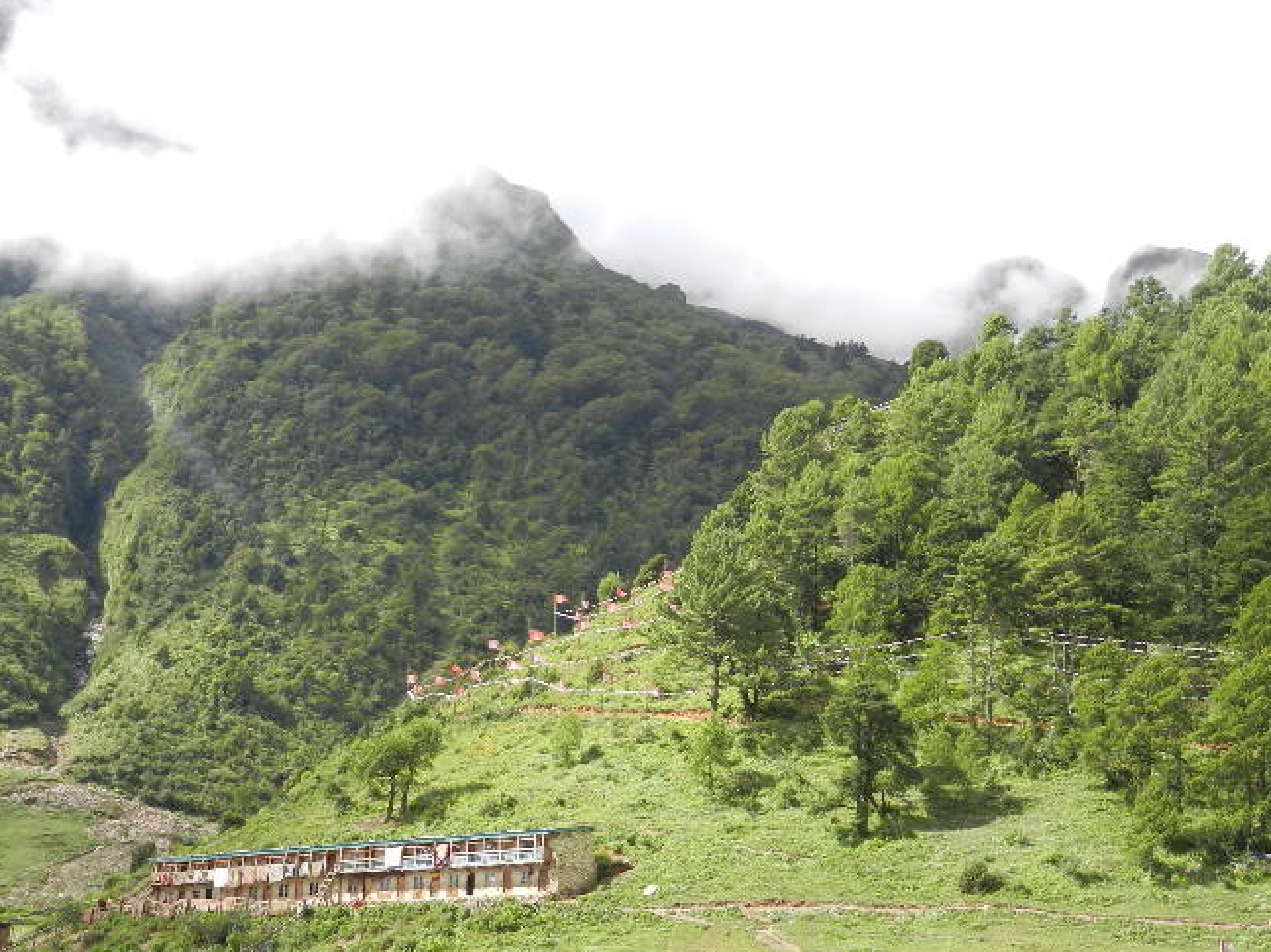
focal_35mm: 47
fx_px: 1725
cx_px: 686
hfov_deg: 40.4
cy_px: 577
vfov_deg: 30.8
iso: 160
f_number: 4
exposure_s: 1/400
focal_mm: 6.9
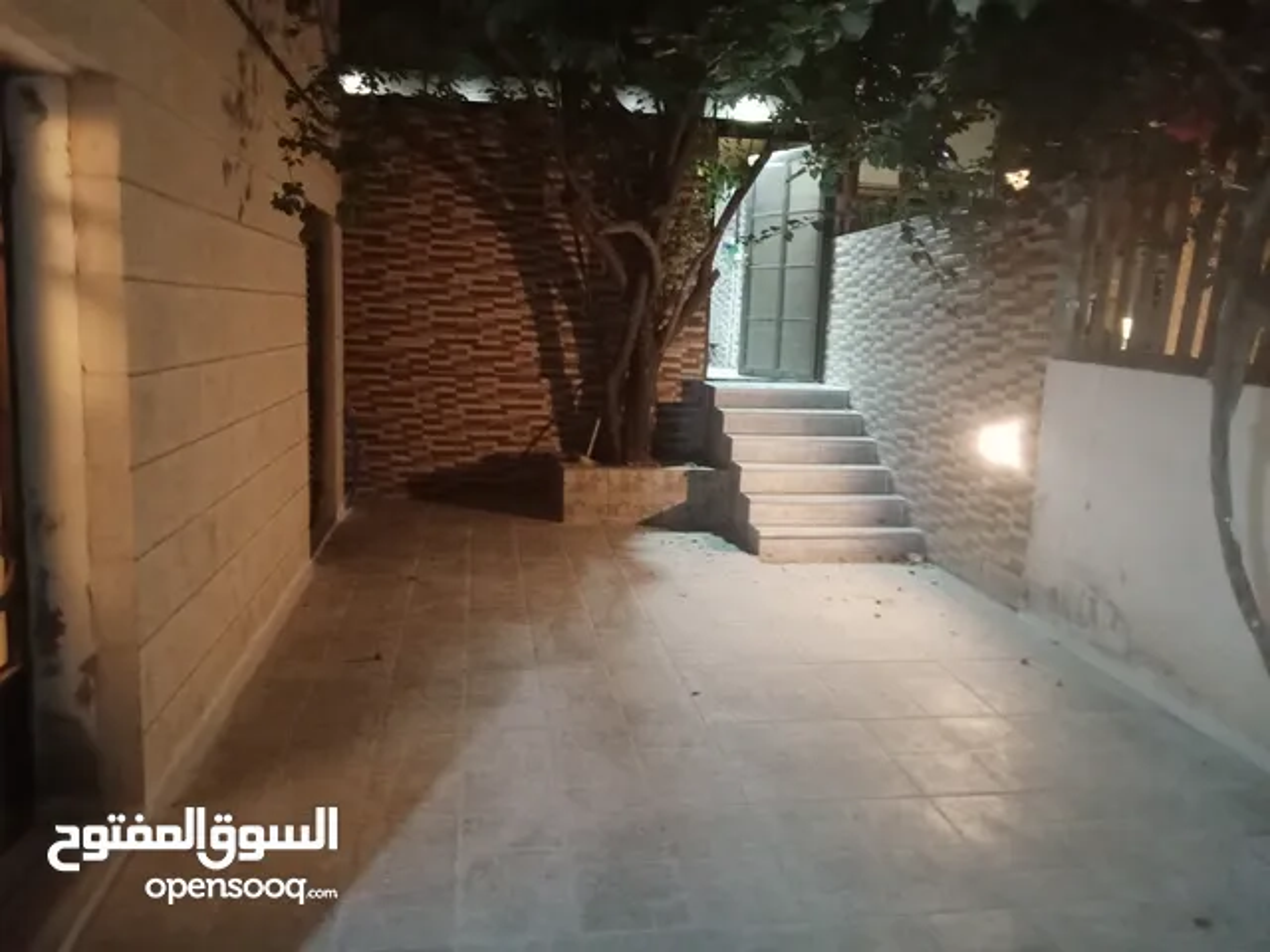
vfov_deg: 51.4
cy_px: 476
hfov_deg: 65.3
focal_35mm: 27
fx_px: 991
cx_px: 635
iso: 3446
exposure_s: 1/25
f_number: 2
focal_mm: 2.79
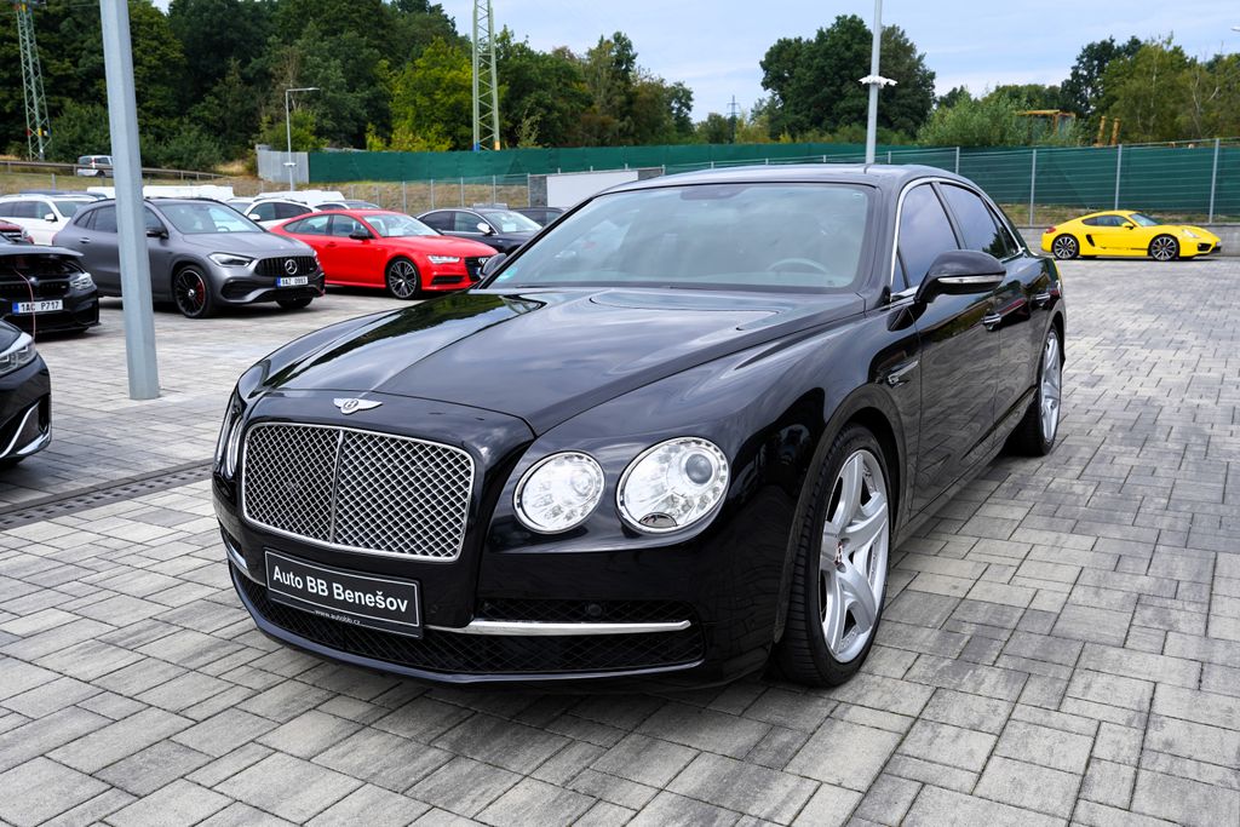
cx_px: 620
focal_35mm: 30
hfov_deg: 61.9
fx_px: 1033
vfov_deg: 43.6
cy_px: 414
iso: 100
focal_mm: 30
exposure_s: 1/250
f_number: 8
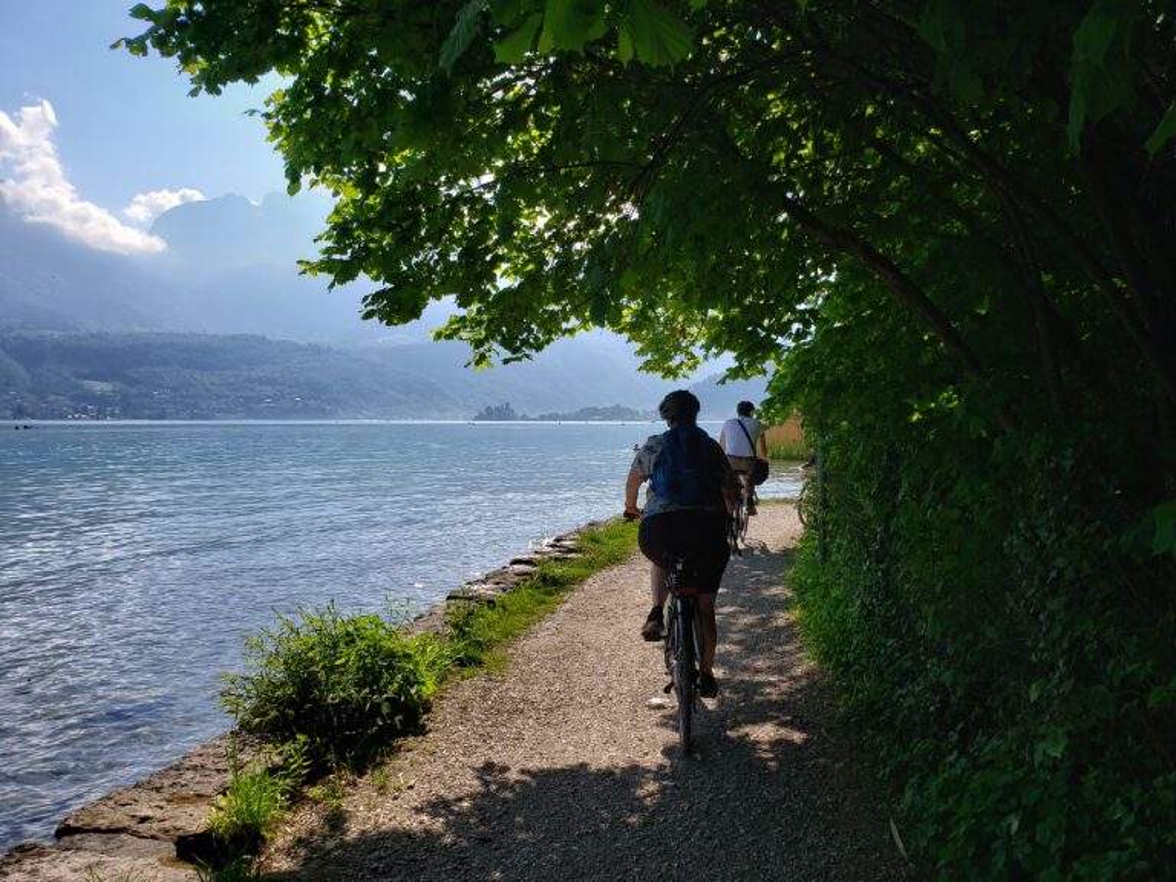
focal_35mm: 26
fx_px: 883
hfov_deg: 67.3
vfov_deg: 53.1
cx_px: 588
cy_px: 441
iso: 50
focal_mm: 4.3
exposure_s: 1/1465
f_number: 2.4
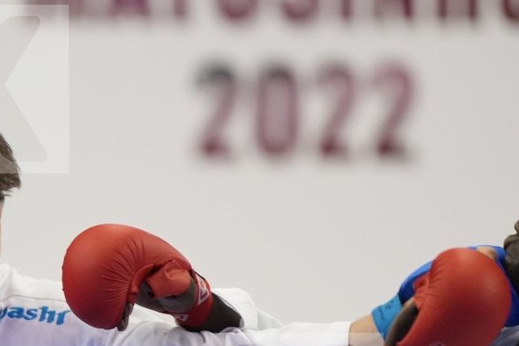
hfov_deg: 3.2
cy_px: 417
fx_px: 9286
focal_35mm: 644
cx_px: -18
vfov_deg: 2.1
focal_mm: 200
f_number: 2.8
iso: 3200
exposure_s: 1/1000
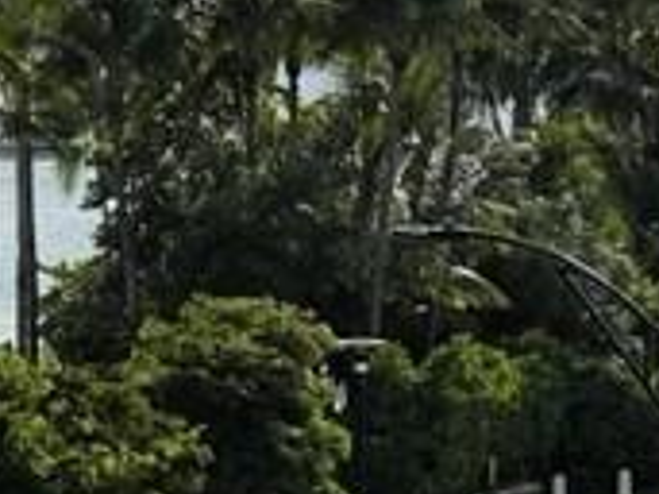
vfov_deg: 6.1
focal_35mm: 240
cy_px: -197
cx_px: 277
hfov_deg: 8.3
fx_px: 4566
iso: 20
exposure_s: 1/3922
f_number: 2.2
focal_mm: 7.5
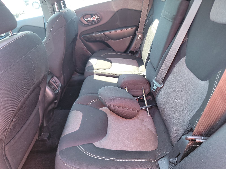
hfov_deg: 71.6
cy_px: 84
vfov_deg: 56.8
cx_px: 113
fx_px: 157
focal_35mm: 24
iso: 271
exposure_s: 1/39
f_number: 1.8
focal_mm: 6.7
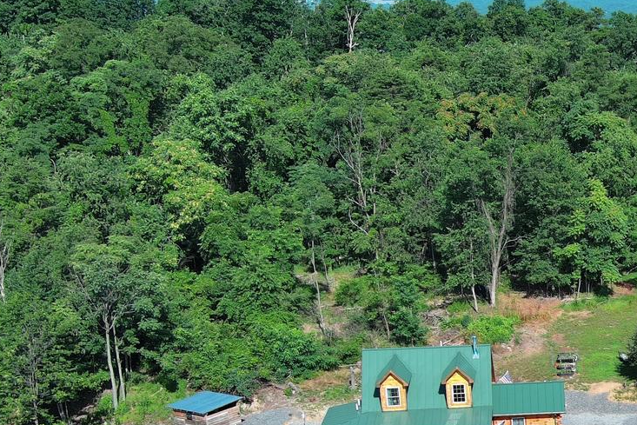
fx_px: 1433
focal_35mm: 81
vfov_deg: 16.6
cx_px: 807
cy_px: 412
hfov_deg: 22.6
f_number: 2.8
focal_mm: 10.57
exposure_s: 1/821
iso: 100
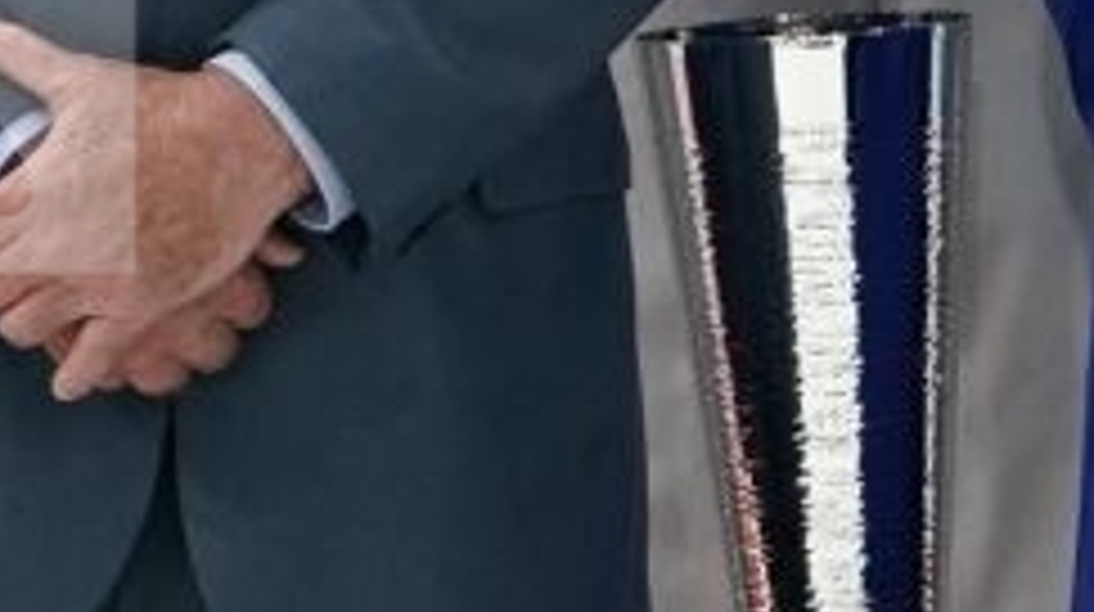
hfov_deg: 4.0
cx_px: 1243
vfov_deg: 2.2
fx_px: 15762
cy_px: -135
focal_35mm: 544
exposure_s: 1/250
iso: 1250
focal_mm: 70
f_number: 2.8
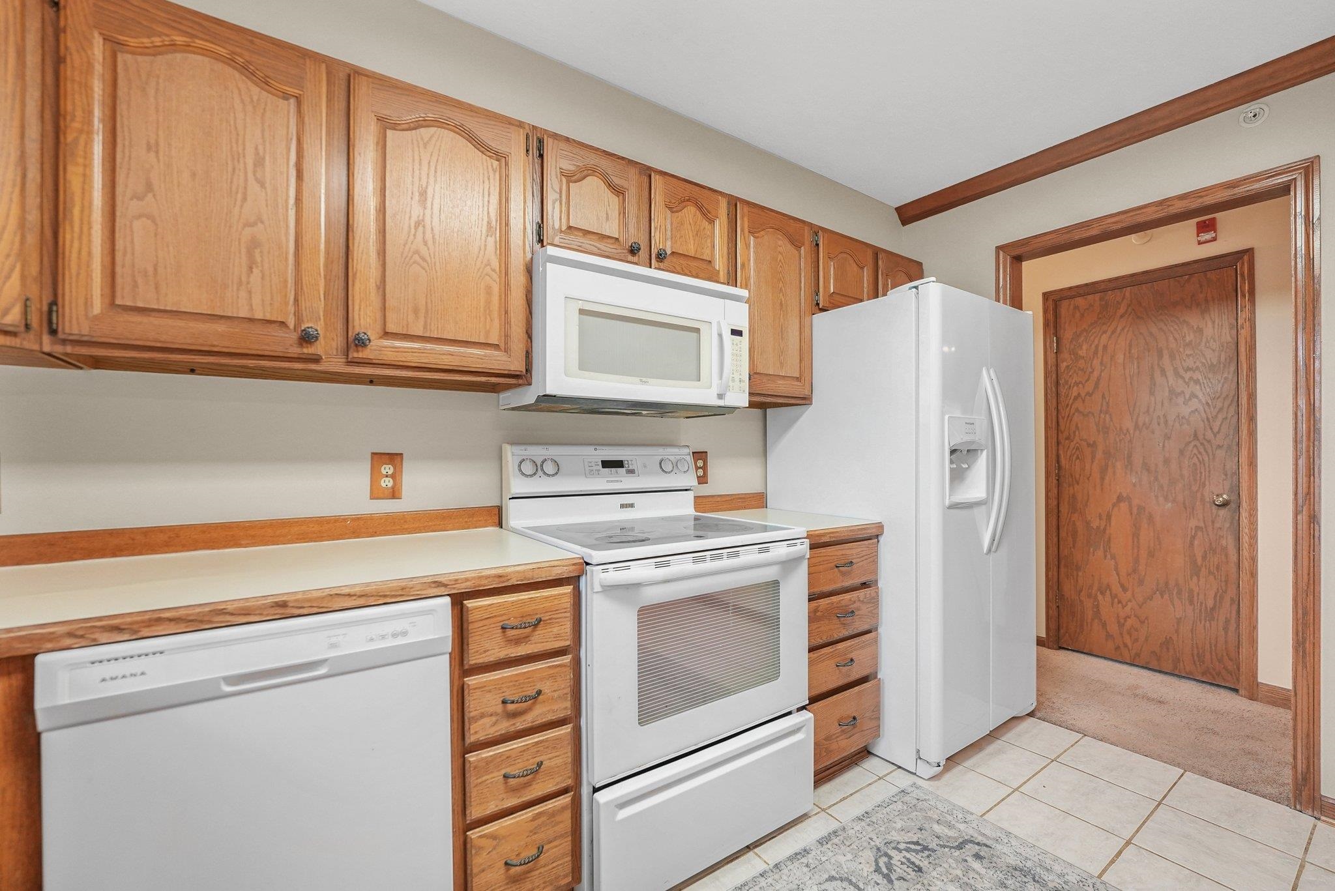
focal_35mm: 14
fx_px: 519
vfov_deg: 81.3
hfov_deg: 104.2
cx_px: 668
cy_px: 446
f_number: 3.5
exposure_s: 1/100
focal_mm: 14
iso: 2500
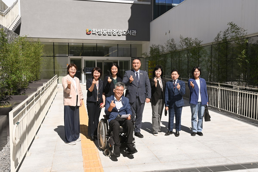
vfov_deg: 38.9
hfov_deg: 55.8
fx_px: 244
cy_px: 86
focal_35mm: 34
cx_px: 129
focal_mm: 34
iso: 200
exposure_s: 1/250
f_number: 14
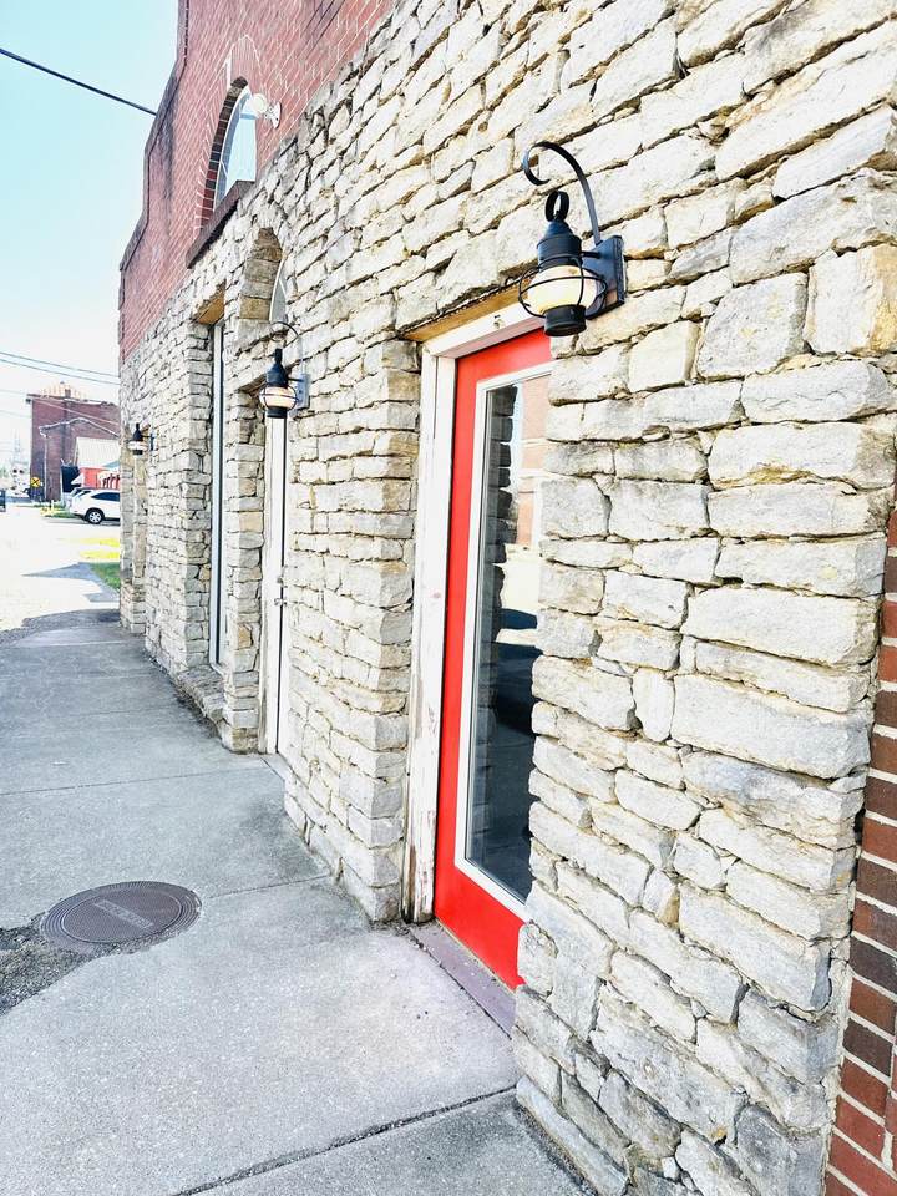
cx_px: 448
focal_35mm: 24
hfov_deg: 56.8
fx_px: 829
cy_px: 598
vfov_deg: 71.6
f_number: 1.78
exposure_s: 1/887
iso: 80
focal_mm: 6.86
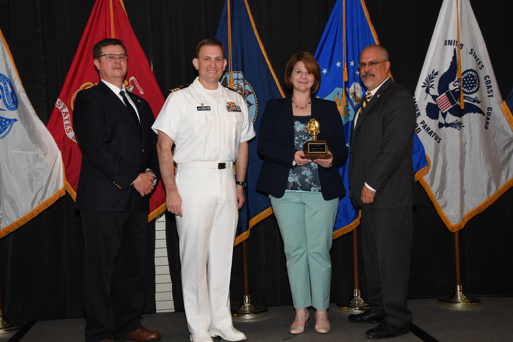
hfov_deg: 41.1
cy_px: 171
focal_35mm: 48
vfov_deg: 28.1
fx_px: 684
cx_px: 256
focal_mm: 32
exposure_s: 1/60
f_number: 5.6
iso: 400
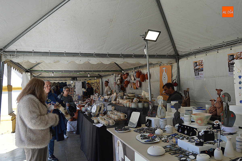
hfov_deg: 67.4
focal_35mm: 27
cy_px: 80
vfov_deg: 47.9
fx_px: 181
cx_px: 121
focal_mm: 18
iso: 140
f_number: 5.6
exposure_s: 1/125
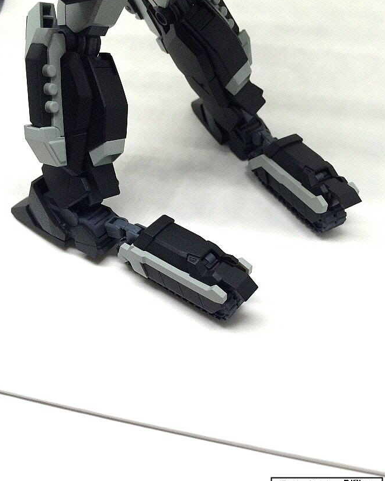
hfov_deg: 45.8
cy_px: 236
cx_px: 191
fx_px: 456
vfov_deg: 55.7
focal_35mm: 32
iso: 64
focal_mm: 4.12
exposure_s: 1/30
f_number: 2.2
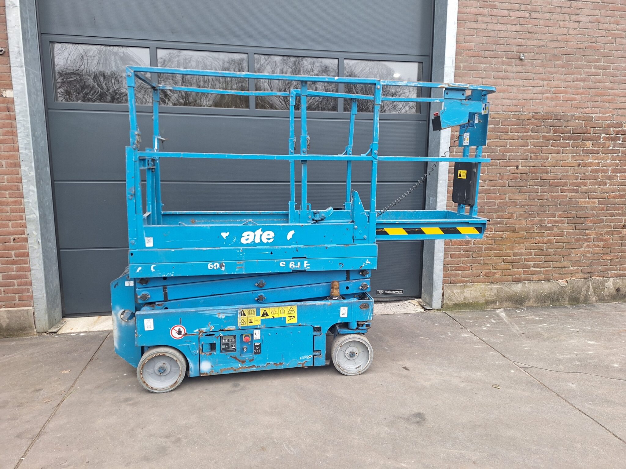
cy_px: 234
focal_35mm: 23
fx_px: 416
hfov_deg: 73.9
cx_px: 313
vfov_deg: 58.9
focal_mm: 5.54
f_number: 1.8
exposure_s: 1/50
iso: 50
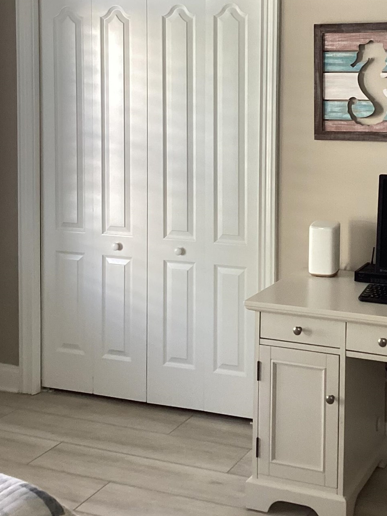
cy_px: 132
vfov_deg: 33.7
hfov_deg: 25.7
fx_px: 834
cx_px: 309
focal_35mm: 56
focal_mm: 3.3
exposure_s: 1/60
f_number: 2.4
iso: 125
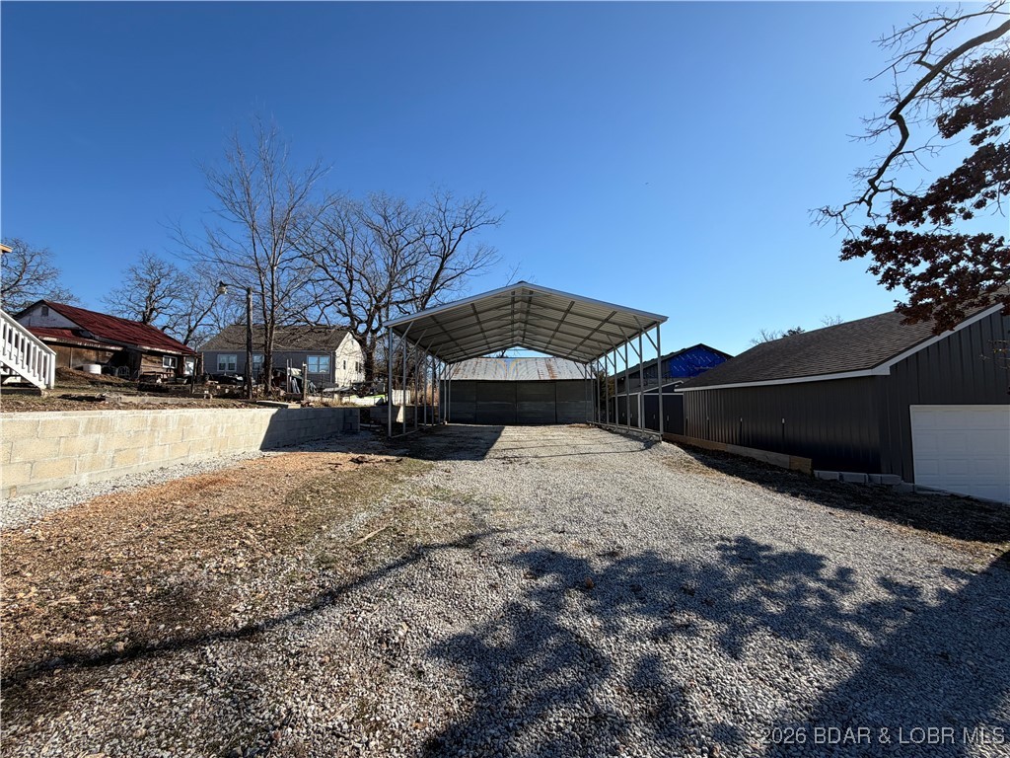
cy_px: 379
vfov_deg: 85.7
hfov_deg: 102.1
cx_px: 505
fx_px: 408
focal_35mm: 14
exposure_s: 1/779
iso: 20
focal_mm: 2.22
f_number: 2.2
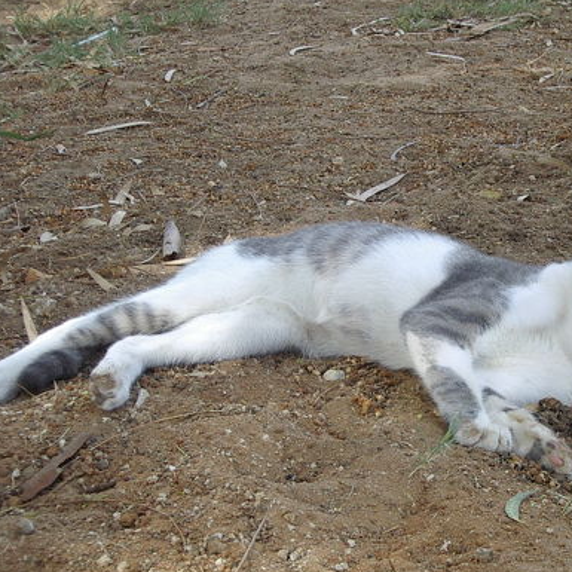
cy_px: 298
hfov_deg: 18.4
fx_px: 1757
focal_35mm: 94
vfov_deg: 18.5
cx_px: 382
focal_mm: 9.6
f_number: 3.4
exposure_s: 1/160
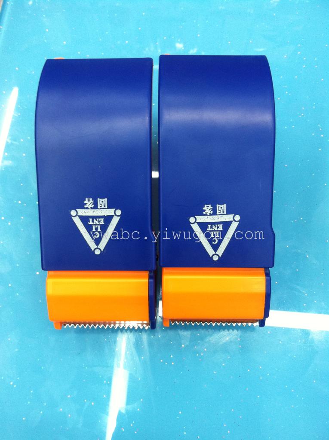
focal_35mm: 35
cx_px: 164
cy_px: 220
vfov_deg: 52.7
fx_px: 445
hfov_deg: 40.6
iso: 160
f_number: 2.8
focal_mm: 3.85
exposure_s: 1/17
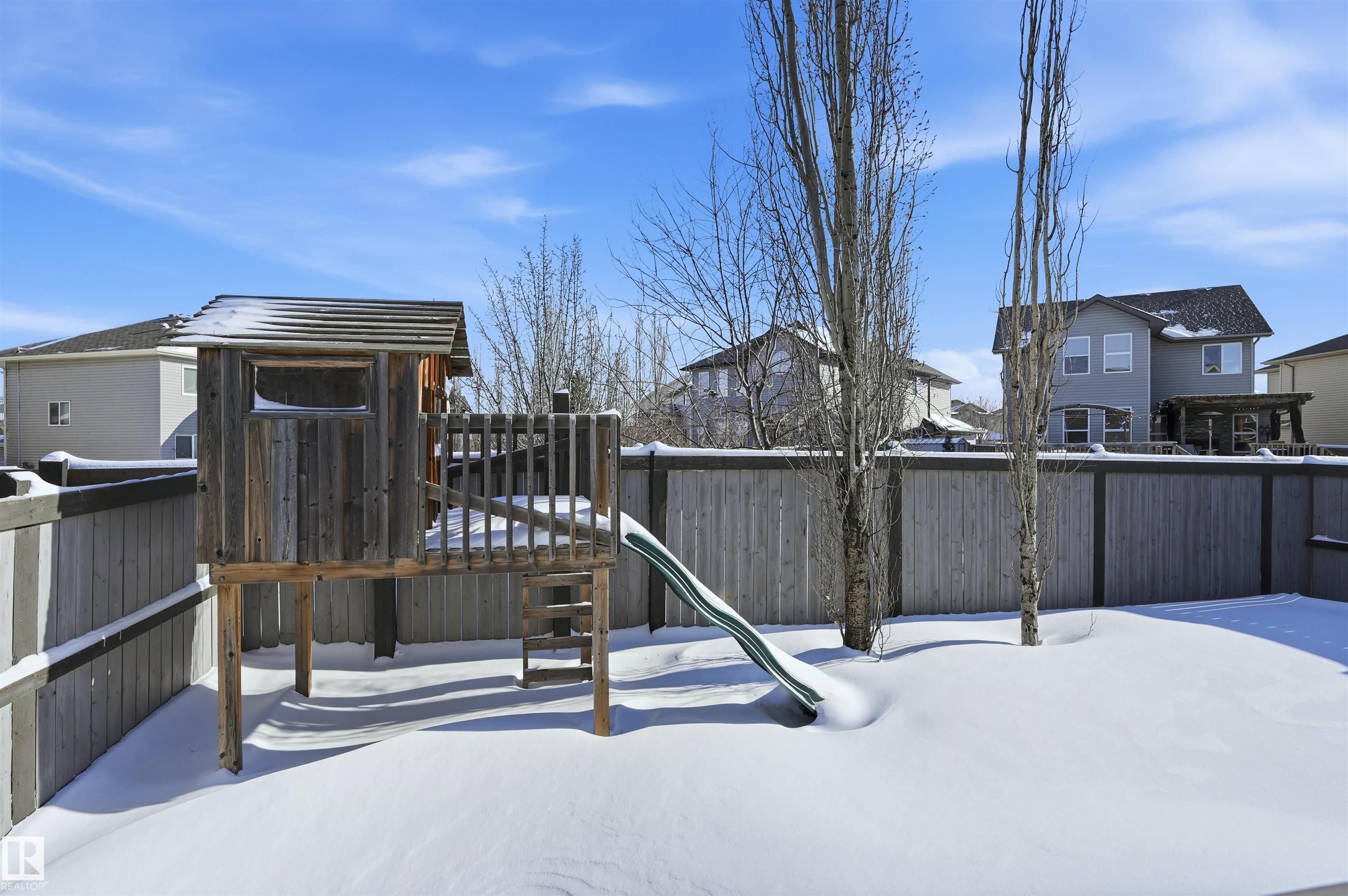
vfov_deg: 70.3
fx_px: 636
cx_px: 674
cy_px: 448
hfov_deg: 93.3
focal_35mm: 17
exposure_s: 1/1600
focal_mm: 17
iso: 100
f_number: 8
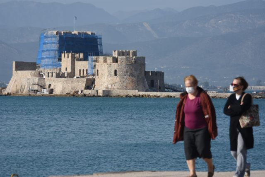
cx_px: 132
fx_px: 1767
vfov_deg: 5.7
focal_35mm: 240
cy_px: 88
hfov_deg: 8.6
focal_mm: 160
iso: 160
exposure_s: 1/1000
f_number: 5.6
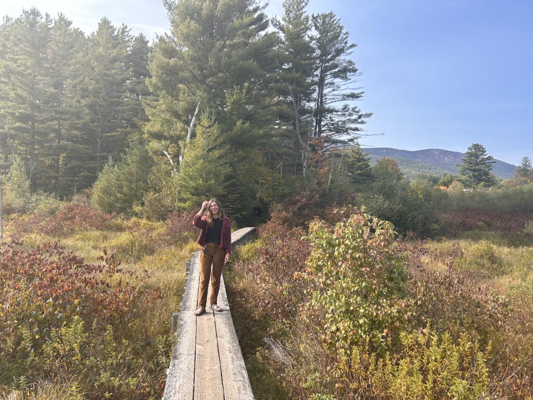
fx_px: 400
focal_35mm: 26
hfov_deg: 67.3
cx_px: 266
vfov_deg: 53.1
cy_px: 200
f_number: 1.5
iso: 50
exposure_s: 1/1412
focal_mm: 5.7
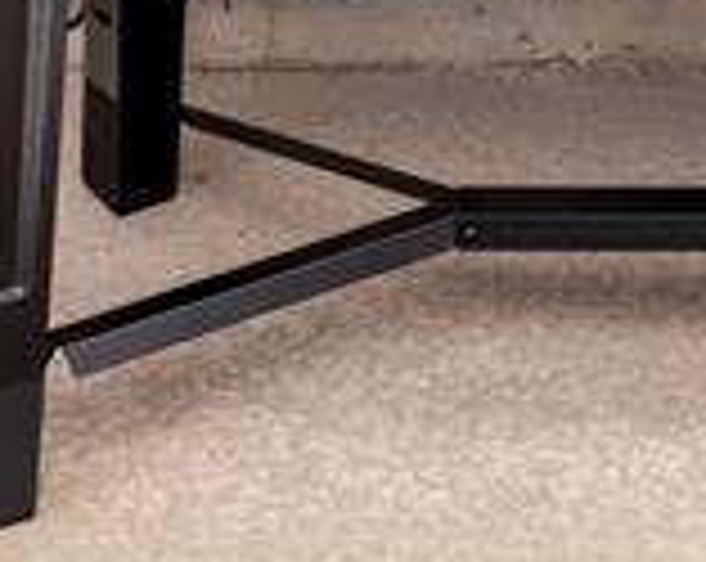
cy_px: -522
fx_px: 3295
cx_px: 726
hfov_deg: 12.1
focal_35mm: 158
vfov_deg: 9.2
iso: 100
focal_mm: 32
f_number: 6.3
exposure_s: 1/160
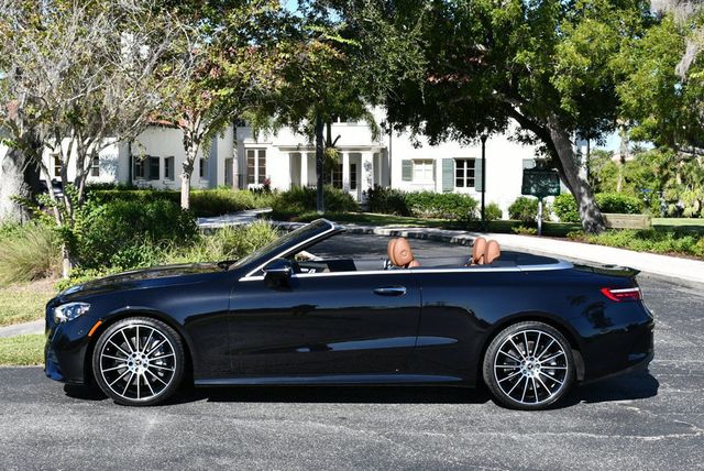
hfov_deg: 34.5
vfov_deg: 23.4
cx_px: 352
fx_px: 1135
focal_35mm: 58
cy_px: 236
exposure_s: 1/250
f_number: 8
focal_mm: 29
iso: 110
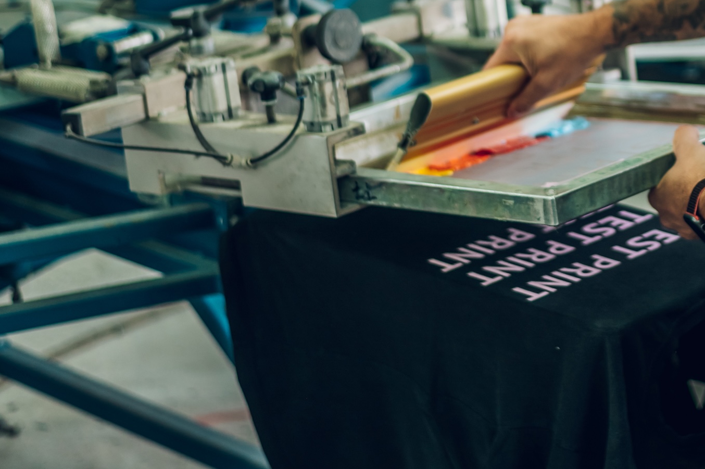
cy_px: -31
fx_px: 2172
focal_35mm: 111
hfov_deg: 18.2
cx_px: 607
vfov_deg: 12.1
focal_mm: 50
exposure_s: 1/125
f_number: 1.8
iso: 250
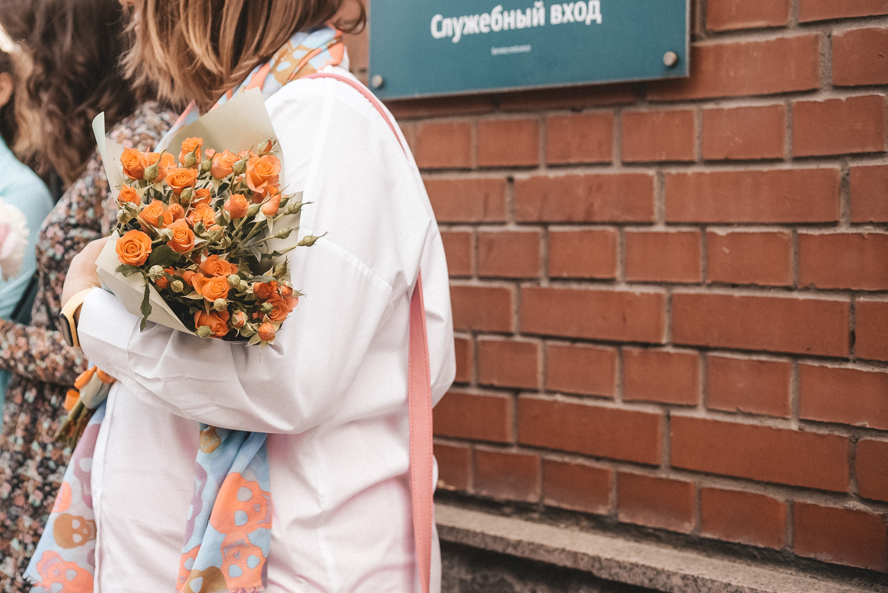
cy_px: 222
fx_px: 1875
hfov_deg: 26.2
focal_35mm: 76
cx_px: 183
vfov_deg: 17.9
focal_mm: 45
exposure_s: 1/500
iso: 200
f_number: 3.5
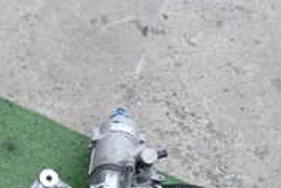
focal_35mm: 82
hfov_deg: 22.9
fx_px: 641
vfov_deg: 16.3
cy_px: 200
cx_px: -50
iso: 100
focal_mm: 4.5
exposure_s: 1/80
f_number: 2
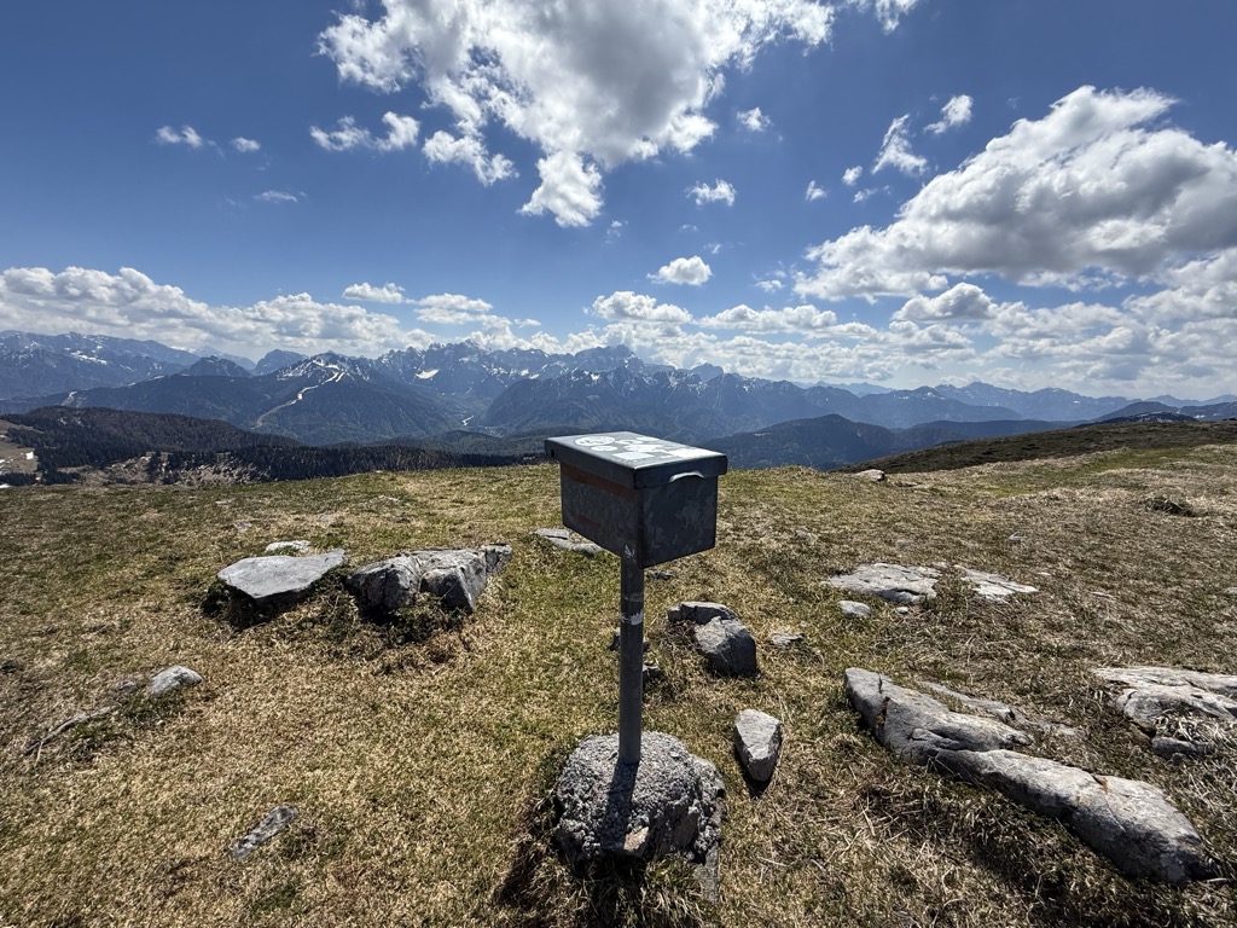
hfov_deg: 102.1
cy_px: 464
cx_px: 618
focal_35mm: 14
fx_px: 500
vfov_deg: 85.7
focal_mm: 2.22
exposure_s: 1/3289
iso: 50
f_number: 2.2
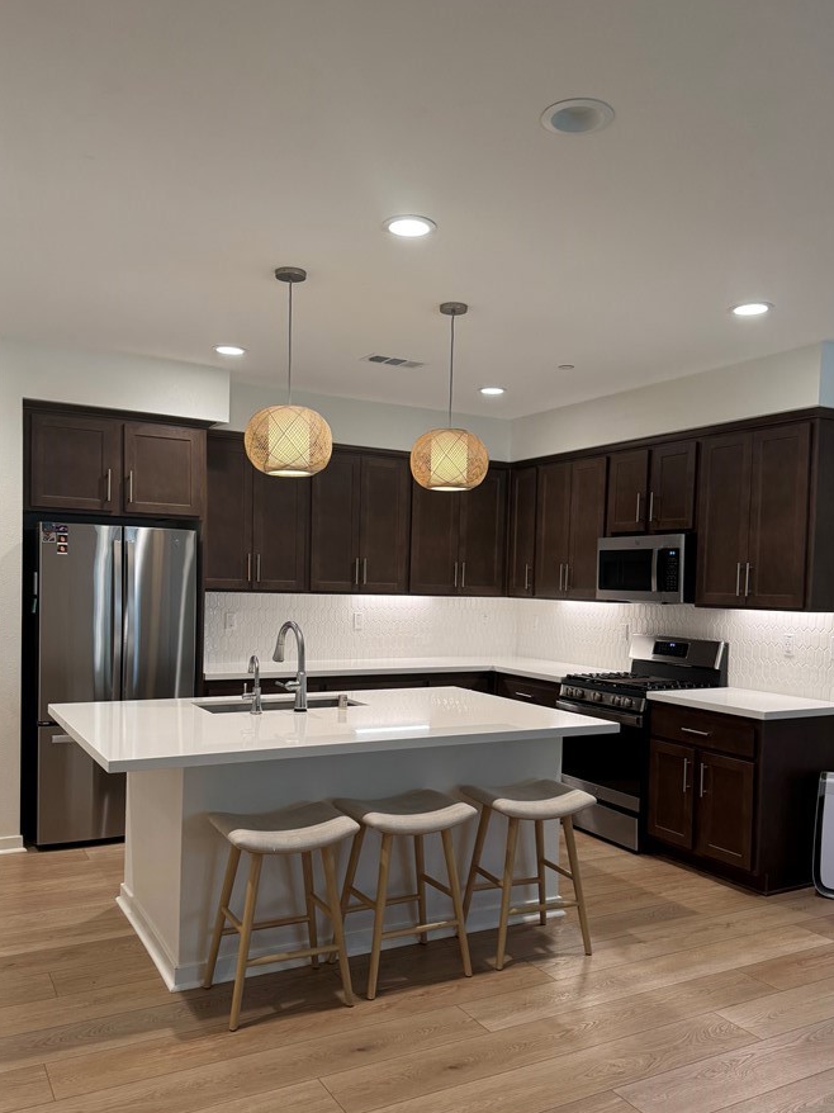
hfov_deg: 49.7
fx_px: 900
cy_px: 616
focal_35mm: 28
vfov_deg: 63.3
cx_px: 432
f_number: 1.78
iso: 160
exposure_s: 1/120
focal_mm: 6.76
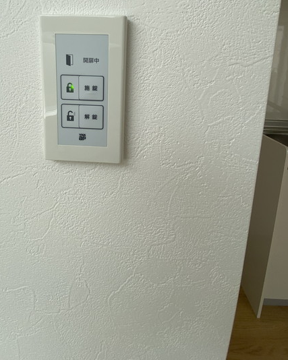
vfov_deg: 79.1
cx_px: 119
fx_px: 202
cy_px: 106
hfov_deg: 70.3
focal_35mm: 19
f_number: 2.4
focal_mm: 1.54
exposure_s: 1/228
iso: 20
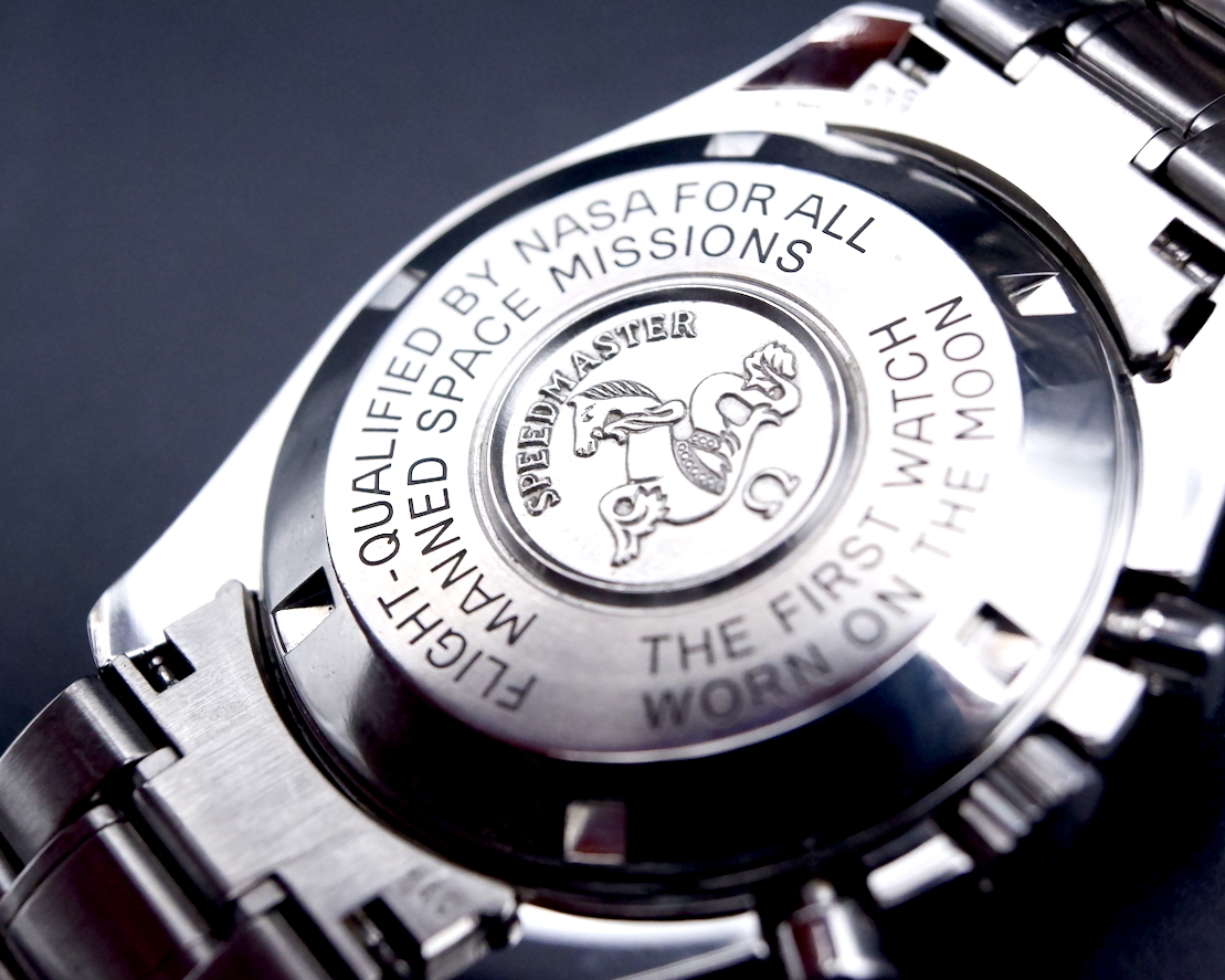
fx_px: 1958
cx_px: 534
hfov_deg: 34.7
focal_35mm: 54
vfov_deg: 28.1
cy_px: 483
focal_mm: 31.5
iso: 4000
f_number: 6.4
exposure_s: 1/4000
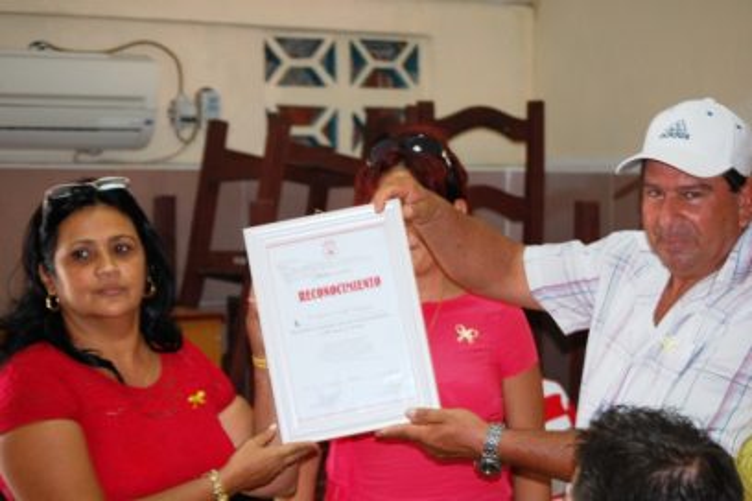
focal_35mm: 82
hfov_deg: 24.6
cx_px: 376
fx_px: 1723
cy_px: 250
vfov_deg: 16.6
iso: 400
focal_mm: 55
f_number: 4
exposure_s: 1/60
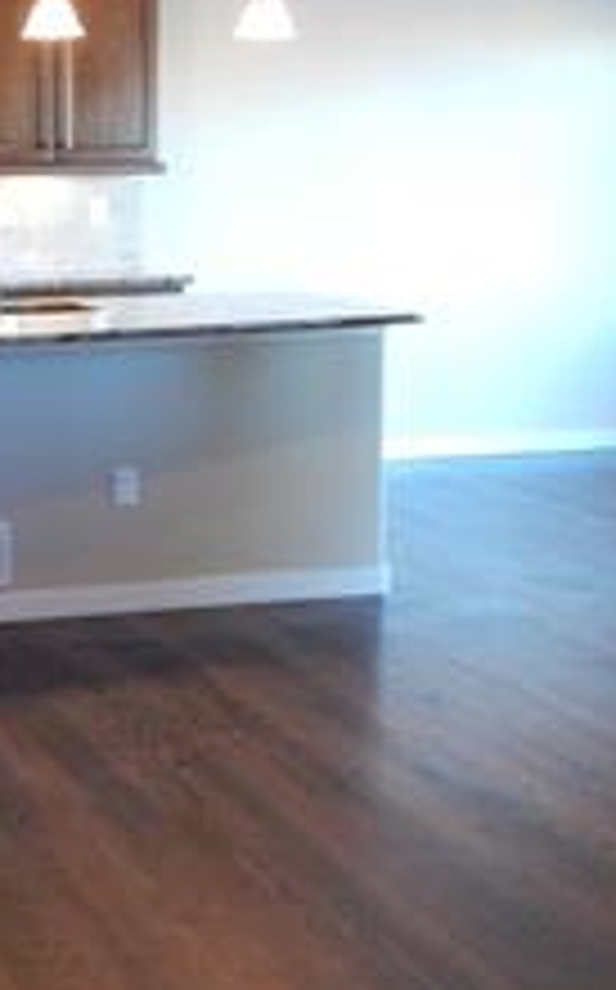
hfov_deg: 17.7
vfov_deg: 29.0
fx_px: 1912
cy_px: 470
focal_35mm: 71
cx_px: -54
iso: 200
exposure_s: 1/15
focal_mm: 4
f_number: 3
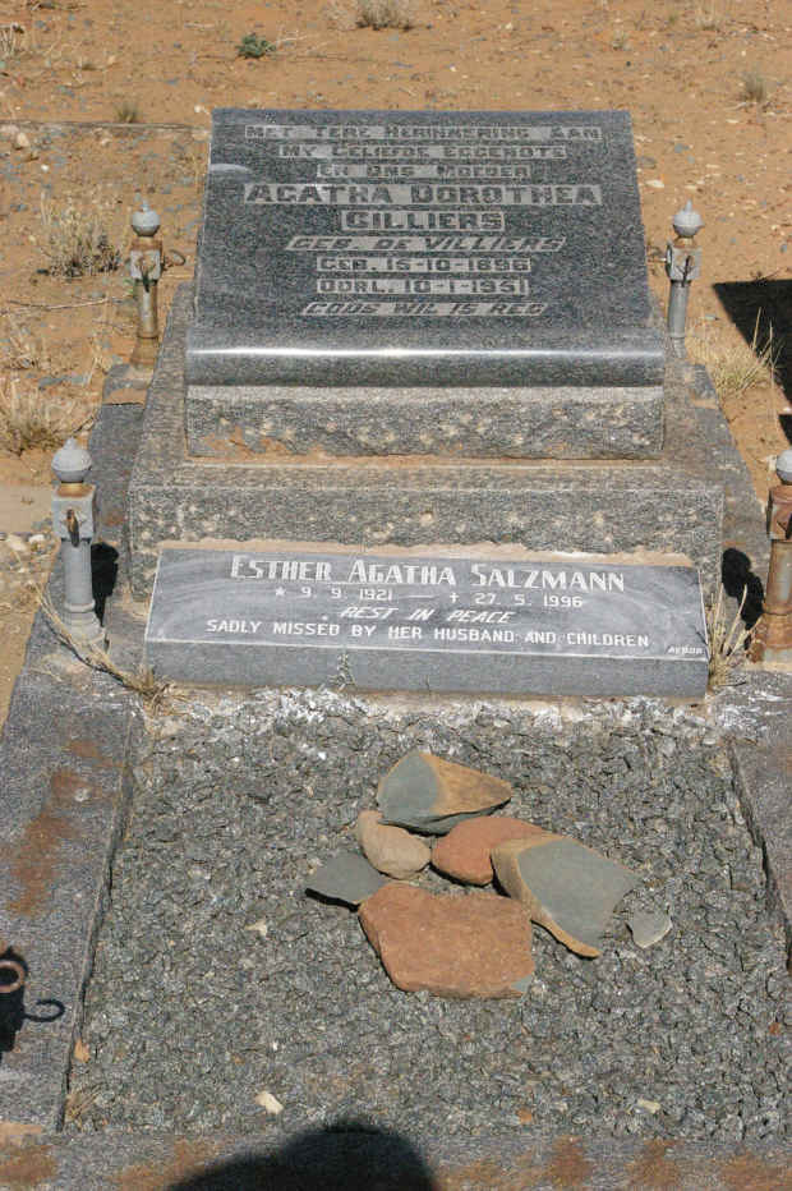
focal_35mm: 68
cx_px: 396
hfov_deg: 20.1
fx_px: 2231
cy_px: 596
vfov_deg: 29.9
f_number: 13
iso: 3200
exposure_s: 1/4000
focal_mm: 45
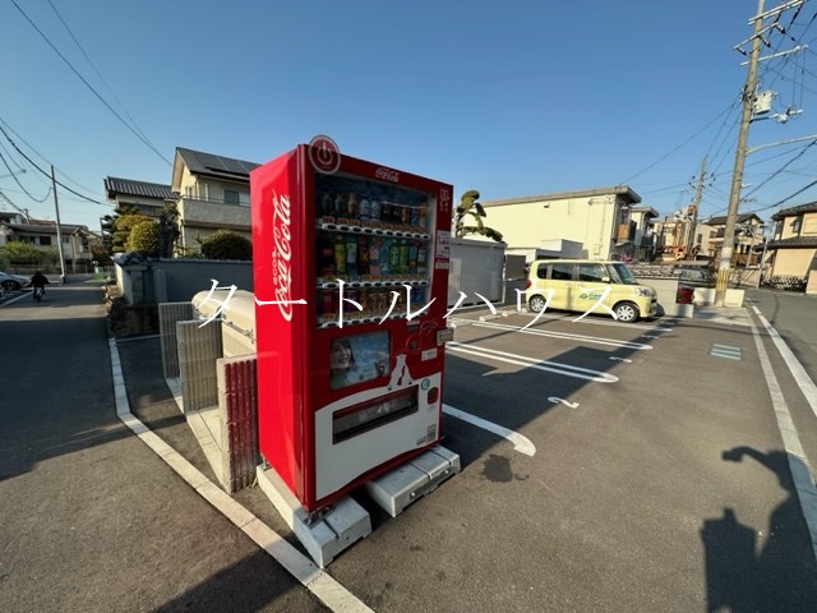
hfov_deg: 102.1
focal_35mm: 14
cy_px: 306
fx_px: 330
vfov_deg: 85.7
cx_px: 408
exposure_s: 1/979
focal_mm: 2.22
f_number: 2.2
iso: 40
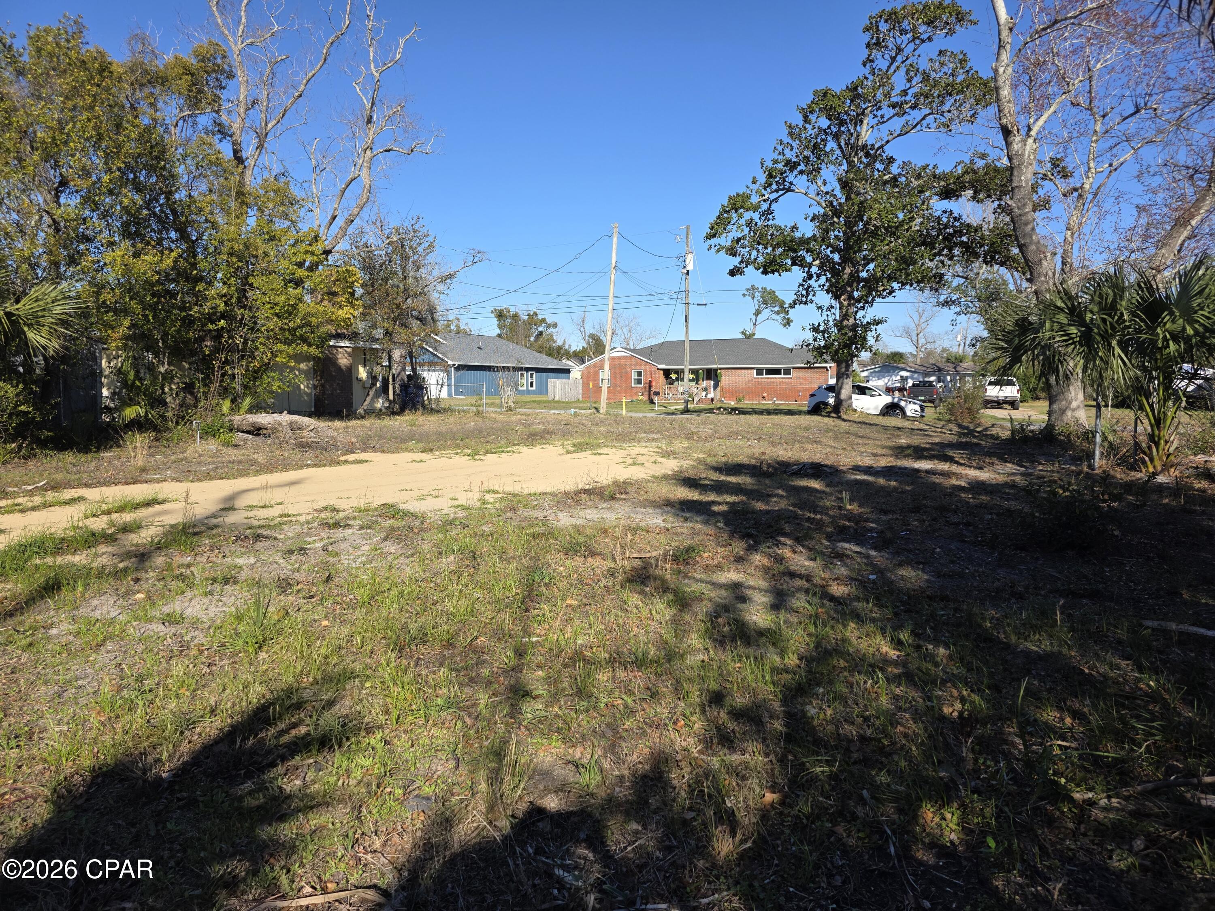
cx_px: 608
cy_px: 456
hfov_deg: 73.9
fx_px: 807
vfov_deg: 58.9
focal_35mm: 23
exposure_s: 1/4434
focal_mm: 6.3
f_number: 1.7
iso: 80
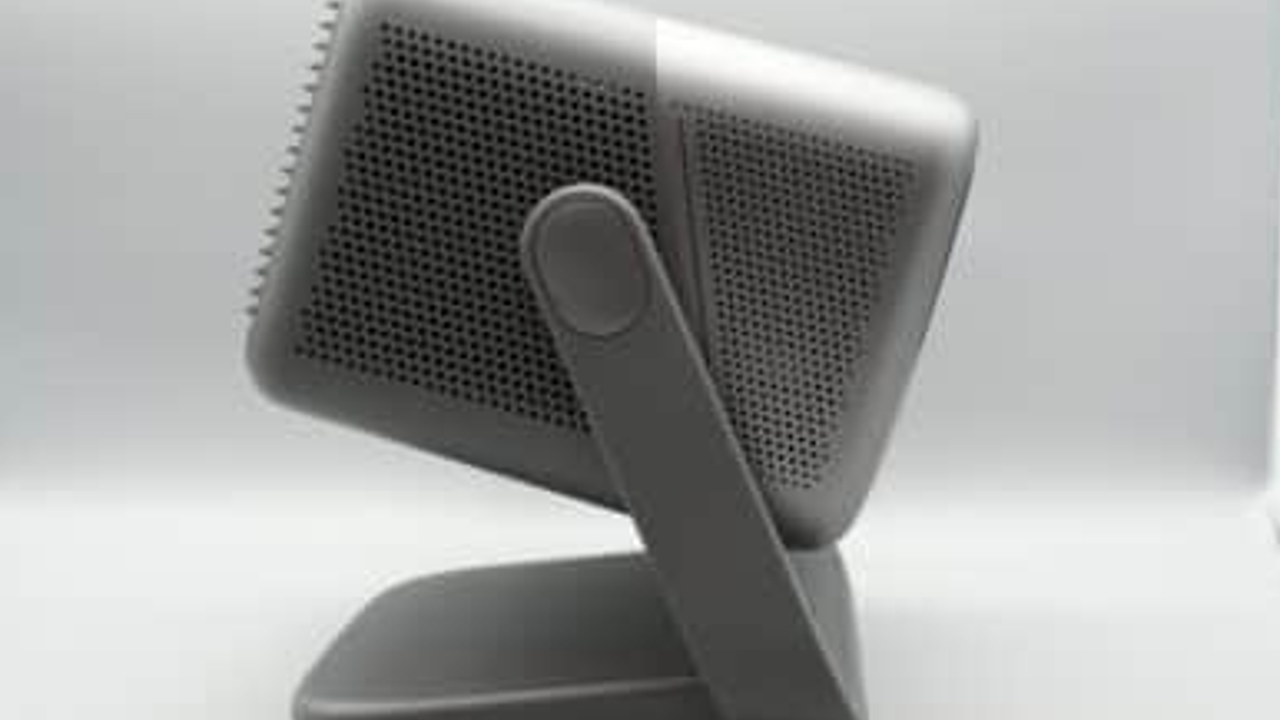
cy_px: 338
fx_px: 1866
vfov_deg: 21.8
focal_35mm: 55
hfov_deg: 37.9
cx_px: 640
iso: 1250
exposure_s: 1/60
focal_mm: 52
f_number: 9
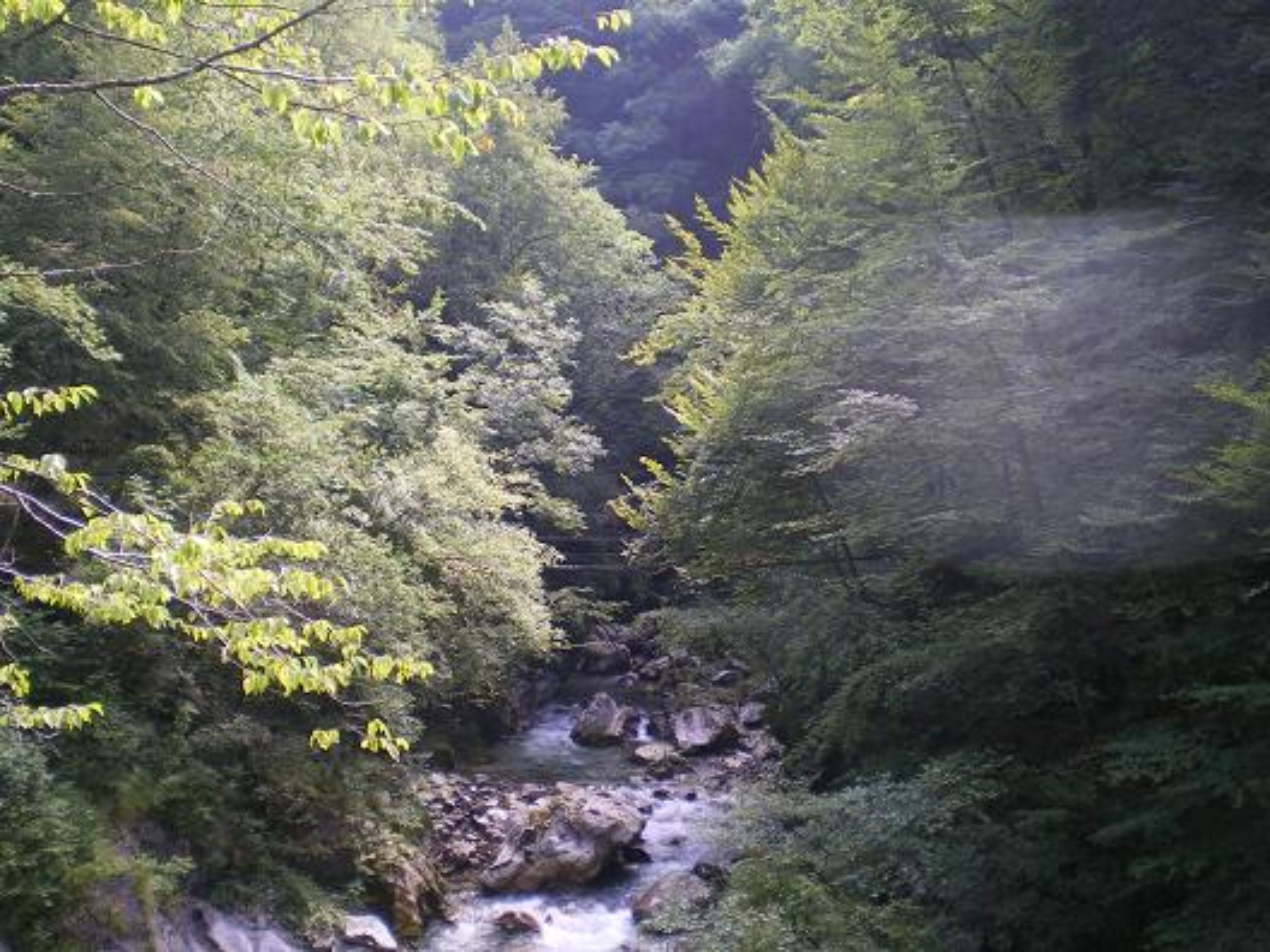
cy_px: 476
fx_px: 1394
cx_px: 635
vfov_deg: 37.7
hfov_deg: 49.0
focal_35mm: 38
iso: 64
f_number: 3.1
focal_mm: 6.3
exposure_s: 1/60
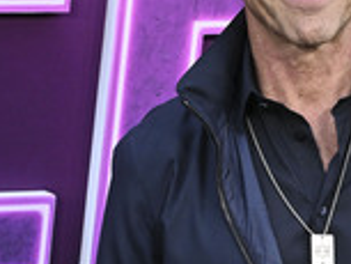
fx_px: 1380
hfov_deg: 14.4
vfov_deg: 10.9
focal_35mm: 136
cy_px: 103
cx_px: 288
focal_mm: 48
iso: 1600
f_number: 5.6
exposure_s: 1/320
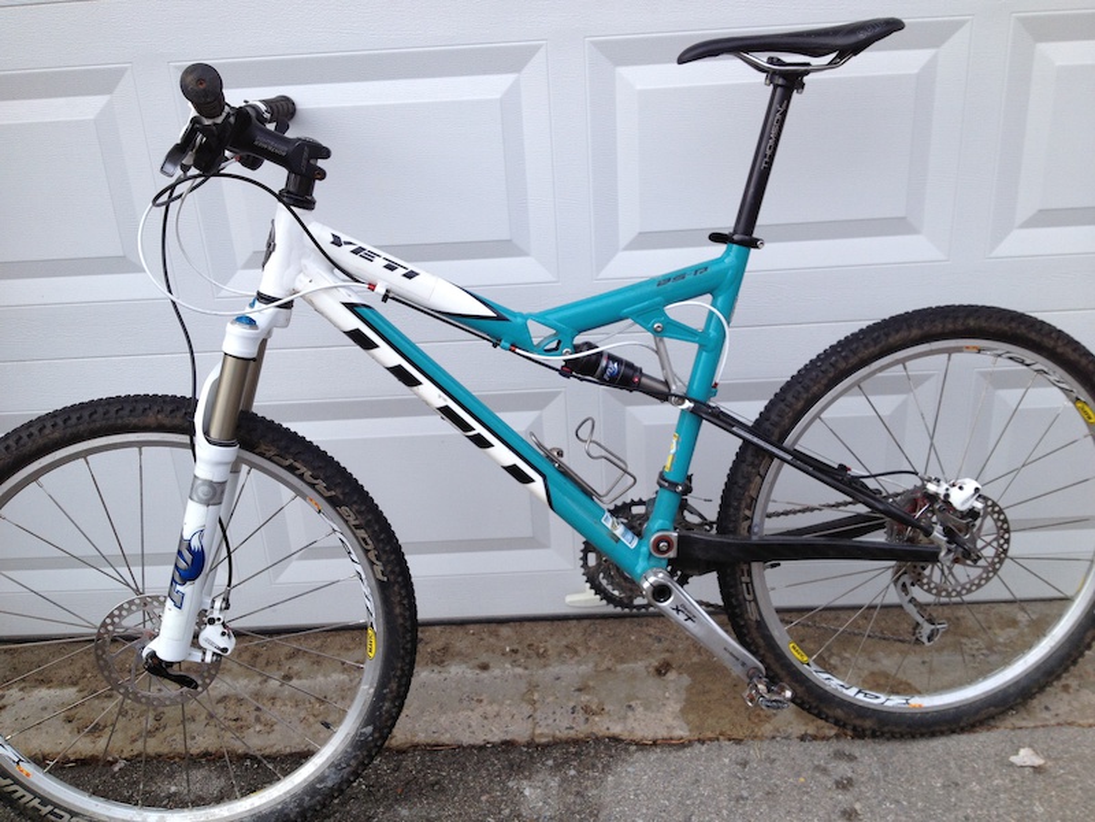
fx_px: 1107
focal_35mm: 35
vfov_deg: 40.7
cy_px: 411
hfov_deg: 52.6
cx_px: 548
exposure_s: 1/383
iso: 50
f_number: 2.4
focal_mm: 4.28
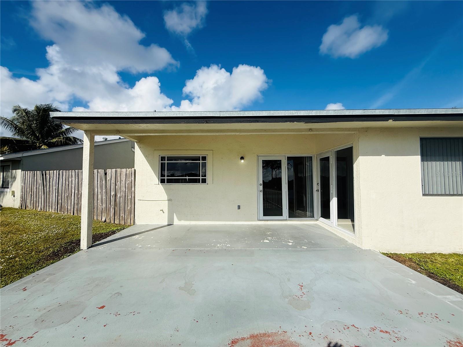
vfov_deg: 85.7
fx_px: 187
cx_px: 232
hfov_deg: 102.1
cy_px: 174
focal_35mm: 14
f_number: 2.2
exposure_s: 1/3663
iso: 50
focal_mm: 2.22
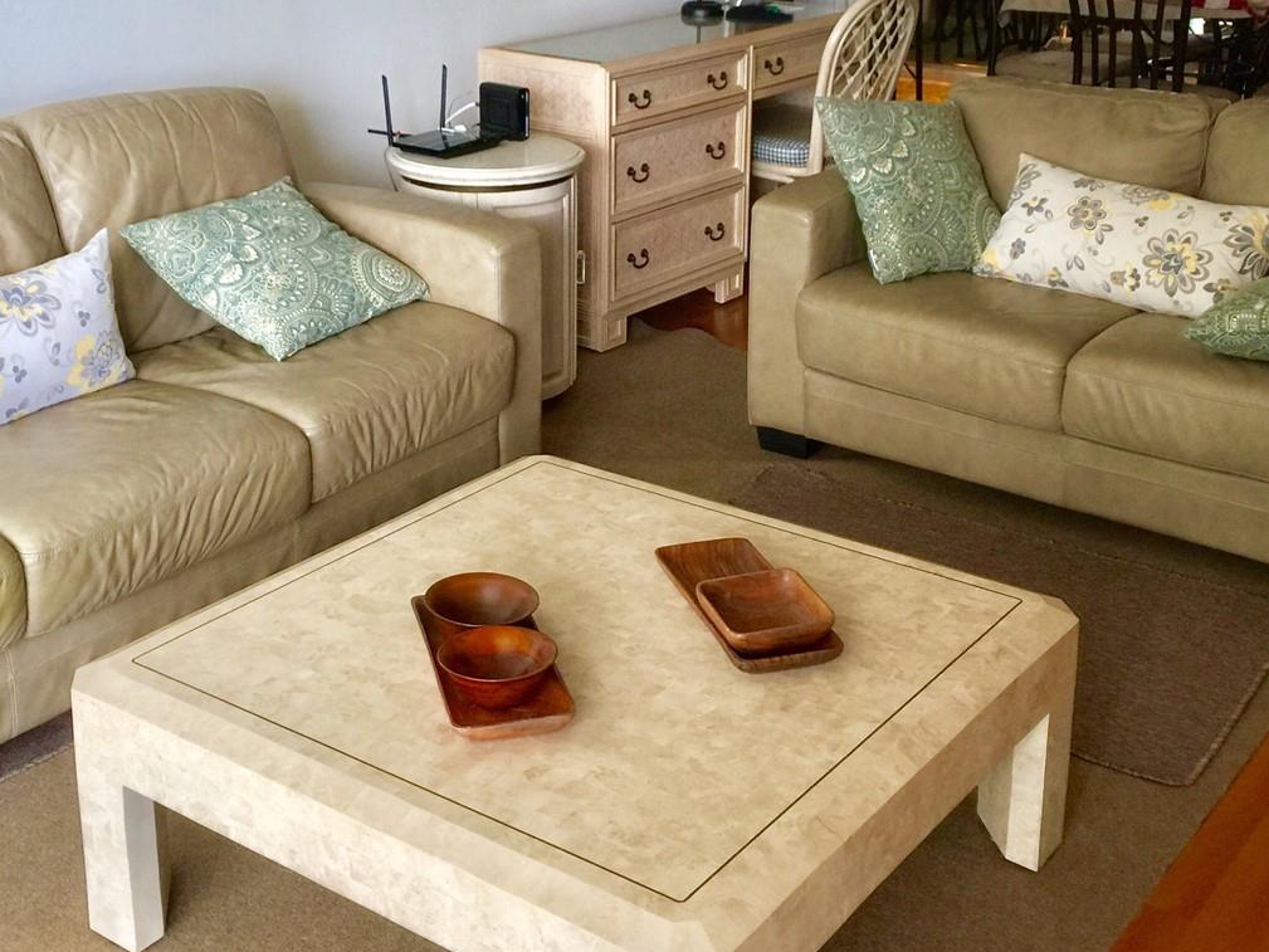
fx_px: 1687
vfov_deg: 31.3
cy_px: 331
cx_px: 614
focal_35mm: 46
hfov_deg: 41.2
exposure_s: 1/15
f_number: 2.2
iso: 32
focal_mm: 4.15
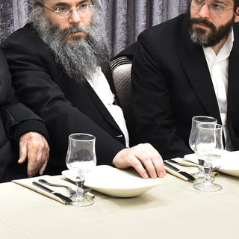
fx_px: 930
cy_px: 6
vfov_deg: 14.4
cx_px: -2
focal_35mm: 119
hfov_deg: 14.4
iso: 2000
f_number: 5.6
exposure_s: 1/100
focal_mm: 32
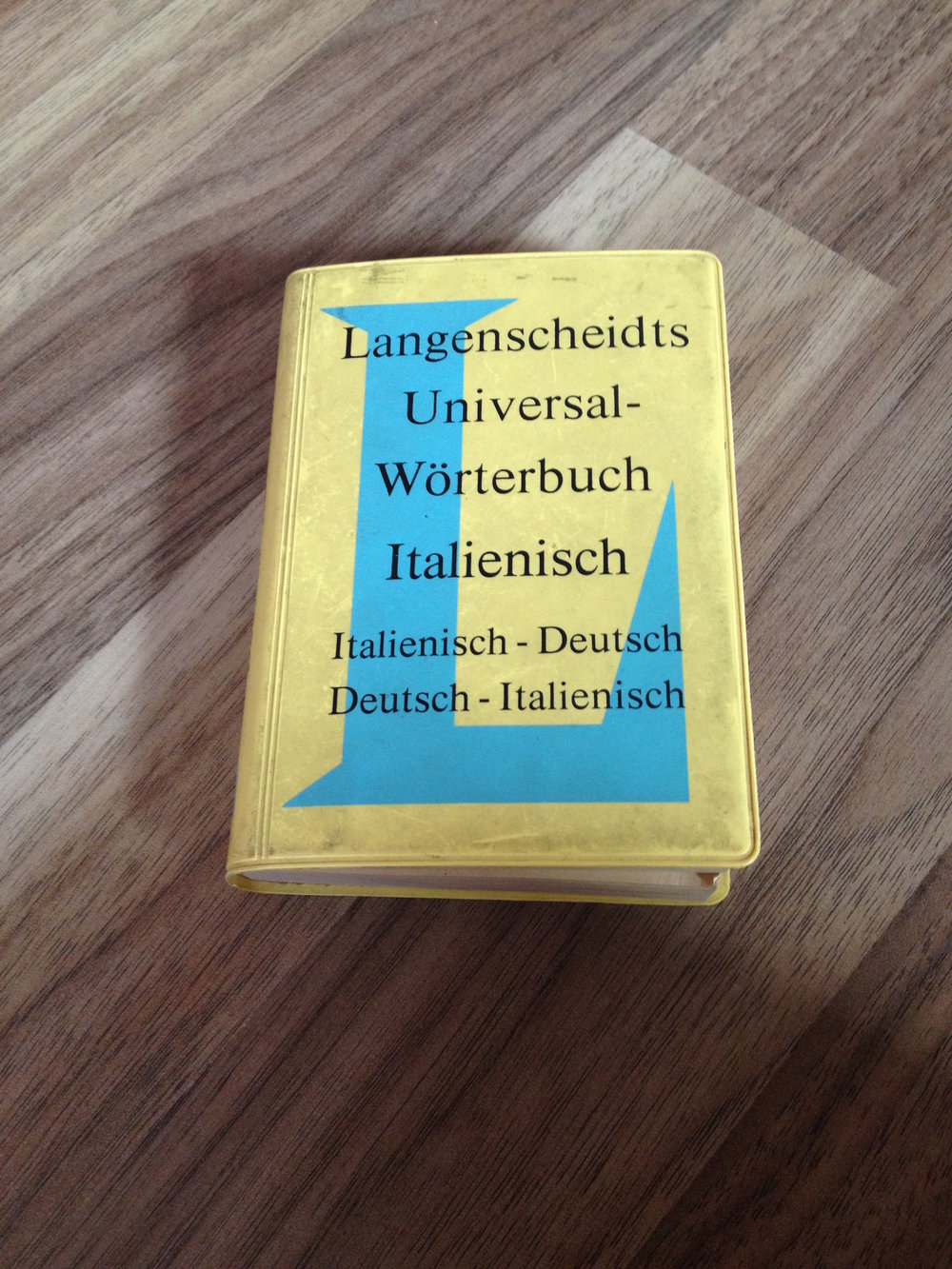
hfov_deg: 40.7
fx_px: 1283
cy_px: 634
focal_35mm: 35
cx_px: 476
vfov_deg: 52.6
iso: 125
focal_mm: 4.28
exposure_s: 1/20
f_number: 2.4
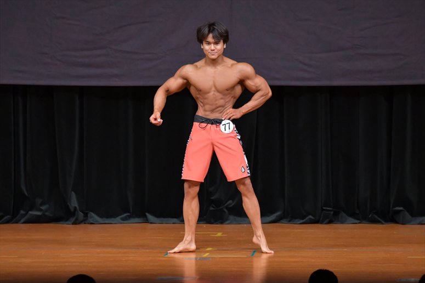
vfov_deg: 4.8
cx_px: 212
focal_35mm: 285
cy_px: 142
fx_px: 3363
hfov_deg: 7.2
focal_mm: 190
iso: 5000
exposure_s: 1/400
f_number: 5.6
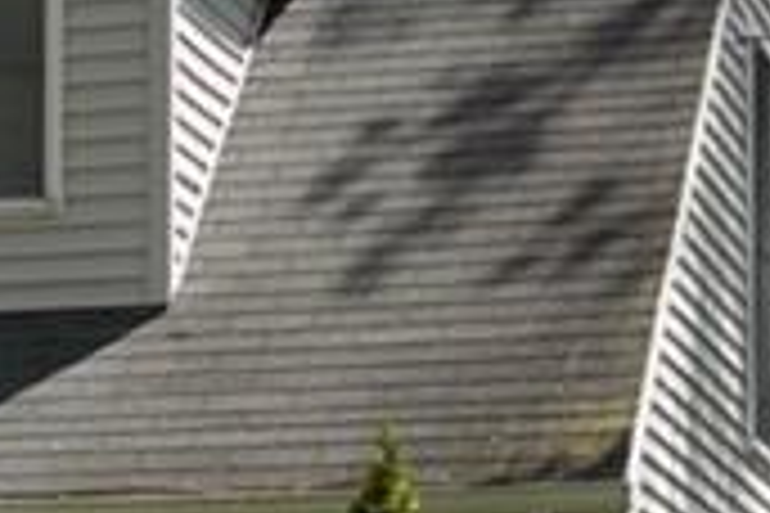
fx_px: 5753
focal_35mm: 269
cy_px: 898
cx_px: -1202
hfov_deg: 7.1
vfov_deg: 5.0
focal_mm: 30
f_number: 9
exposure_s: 1/320
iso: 200
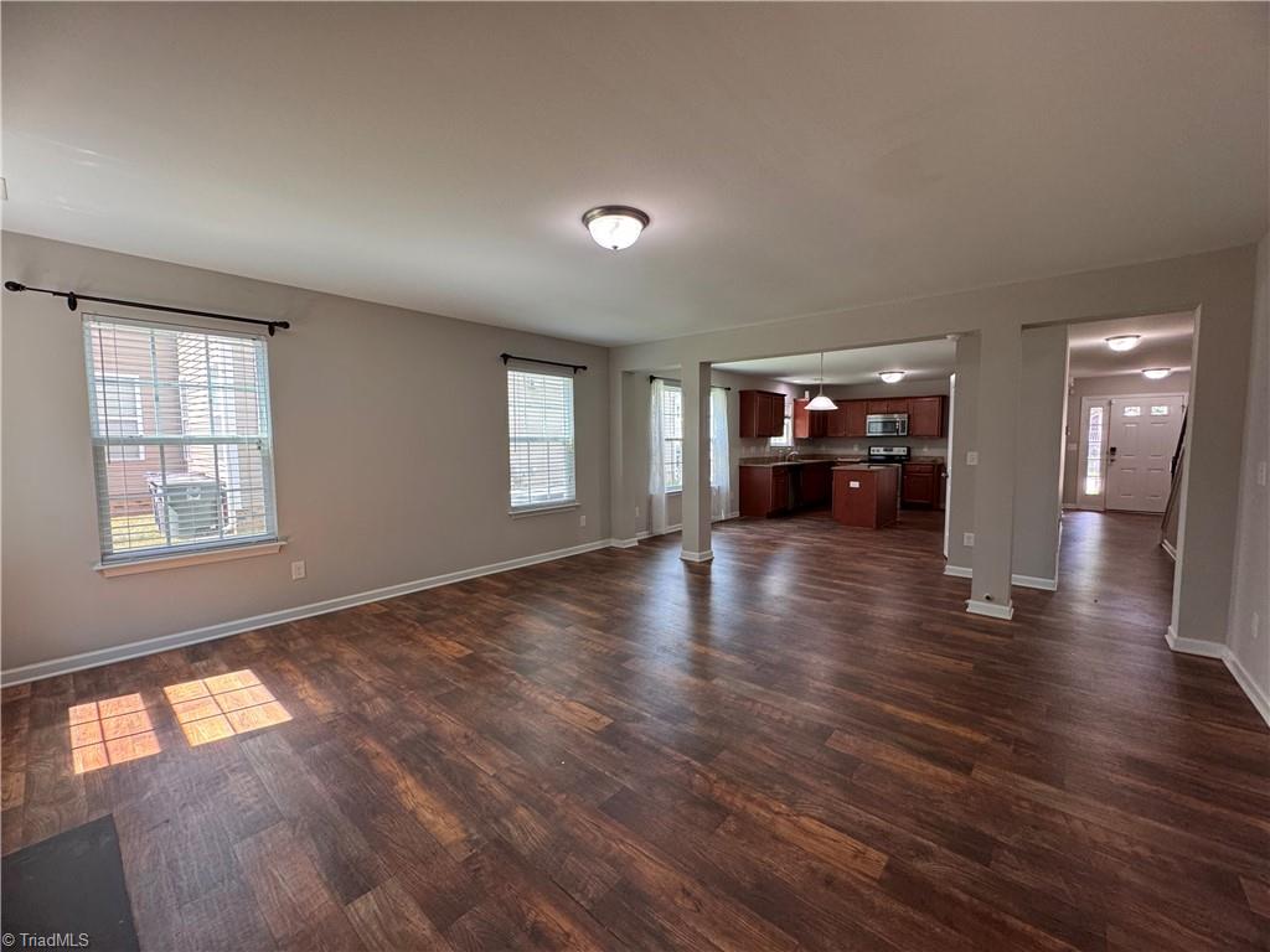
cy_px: 476
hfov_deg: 102.1
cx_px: 635
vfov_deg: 85.7
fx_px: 514
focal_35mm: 14
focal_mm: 2.22
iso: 200
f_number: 2.2
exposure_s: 1/120
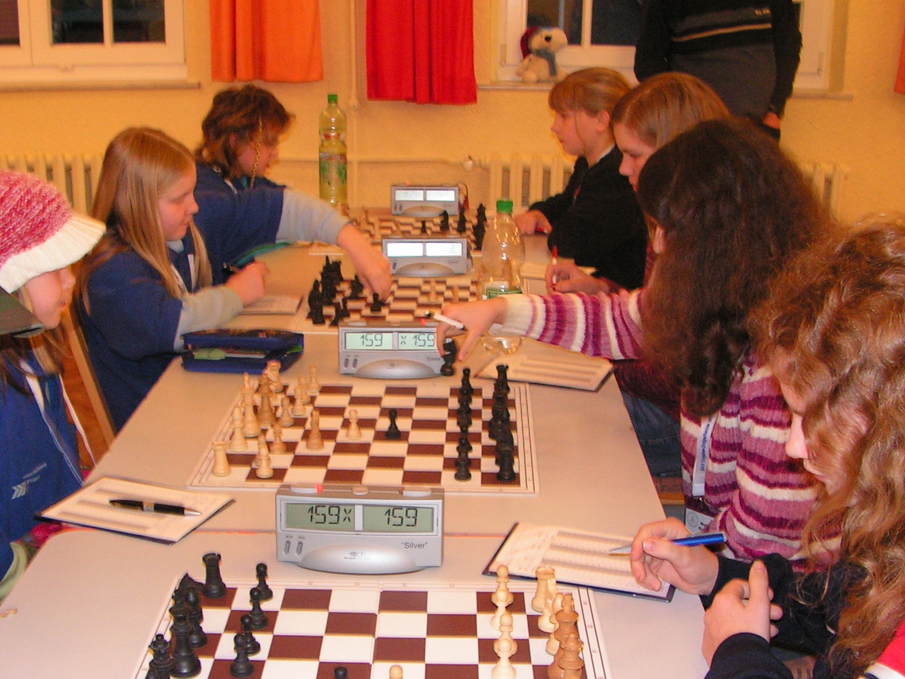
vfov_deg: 30.8
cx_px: 412
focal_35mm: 47
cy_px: 411
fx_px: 1229
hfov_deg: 40.4
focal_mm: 6
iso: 200
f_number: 3.2
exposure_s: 1/40
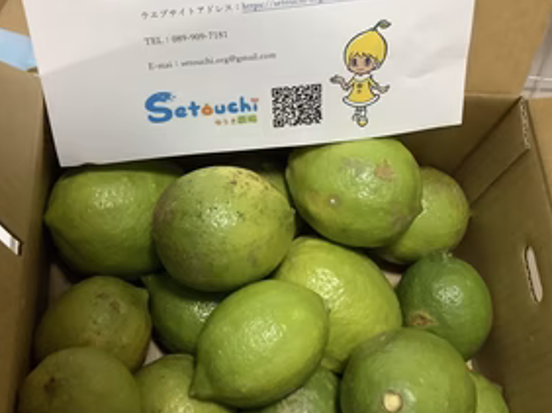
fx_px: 701
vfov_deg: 32.6
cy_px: 149
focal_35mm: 44
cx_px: 260
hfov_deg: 43.0
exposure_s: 1/25
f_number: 2.4
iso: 400
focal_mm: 3.3
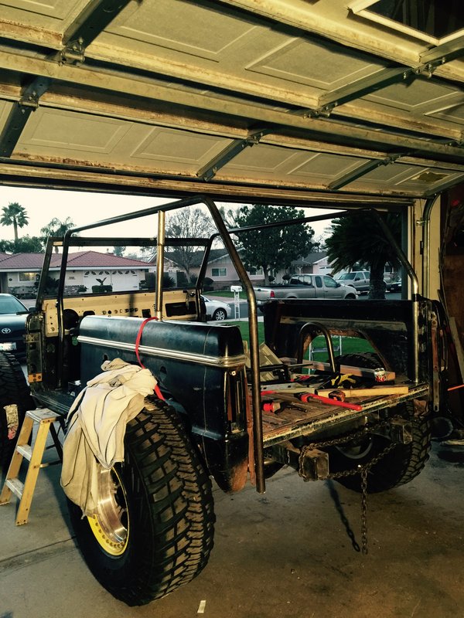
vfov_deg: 61.7
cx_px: 232
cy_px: 309
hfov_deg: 48.2
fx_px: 518
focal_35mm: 29
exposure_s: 1/15
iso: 125
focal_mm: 4.15
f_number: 2.2
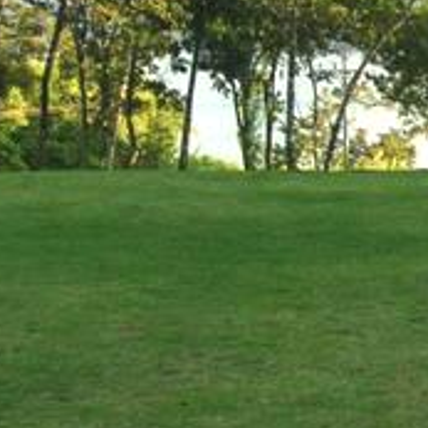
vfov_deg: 15.8
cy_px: -11
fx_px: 1511
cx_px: 610
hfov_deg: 15.1
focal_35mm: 108
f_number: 4.9
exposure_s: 1/41
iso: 50
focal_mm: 5.7
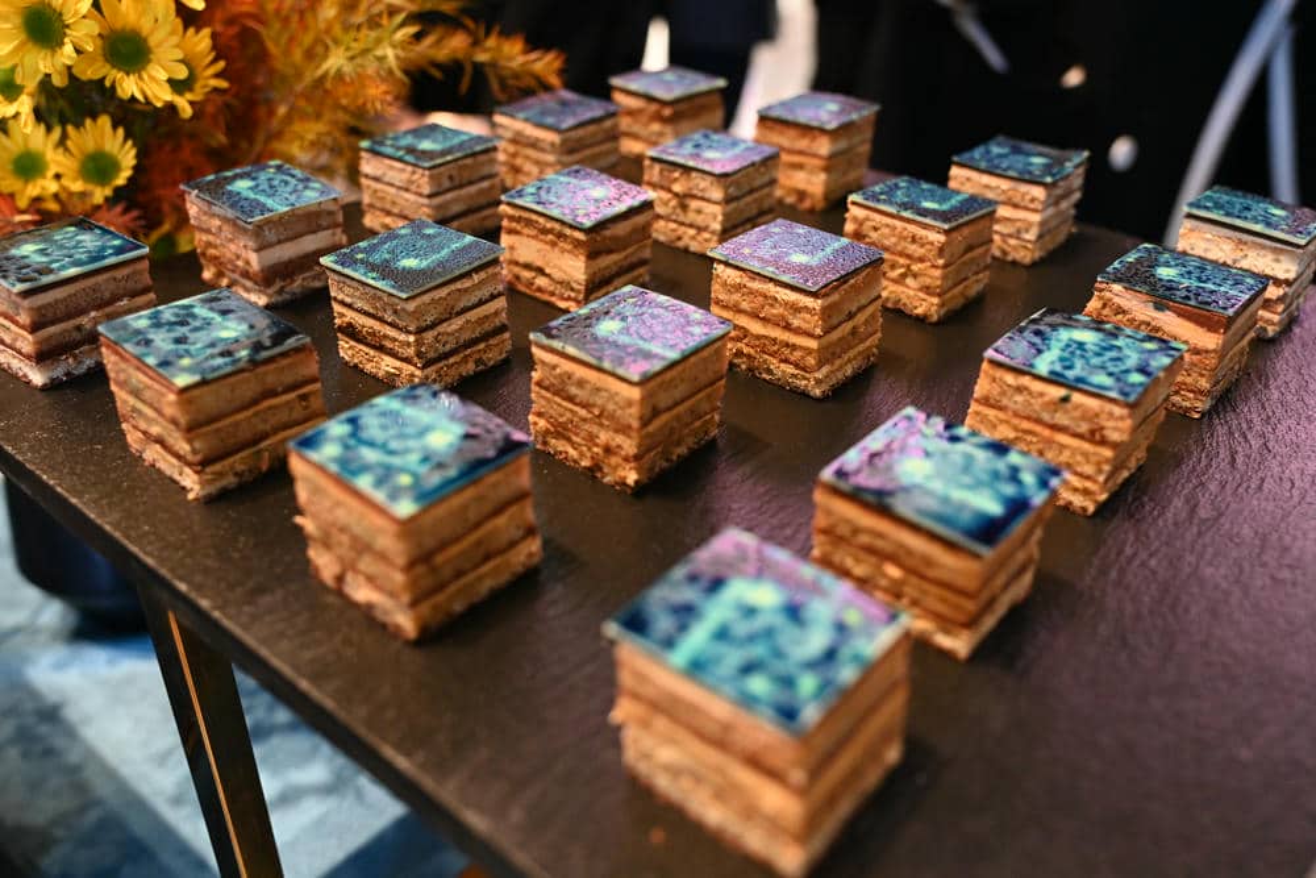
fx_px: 1115
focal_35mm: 30
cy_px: 439
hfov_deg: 61.1
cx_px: 658
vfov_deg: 43.0
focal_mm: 30.5
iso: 3200
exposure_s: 1/80
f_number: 4
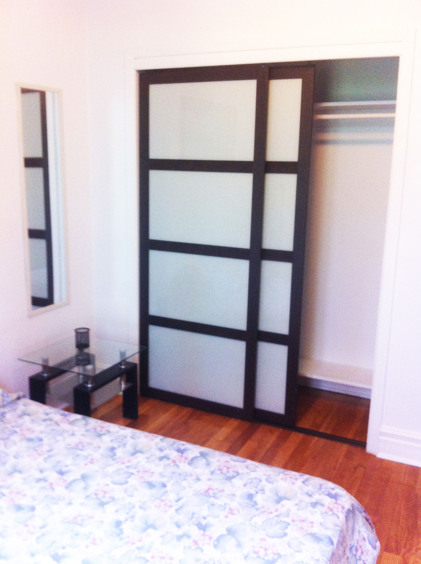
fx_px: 569
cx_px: 210
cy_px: 282
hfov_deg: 40.6
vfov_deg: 52.7
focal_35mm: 35
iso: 200
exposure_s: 1/15
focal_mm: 3.85
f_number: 2.8
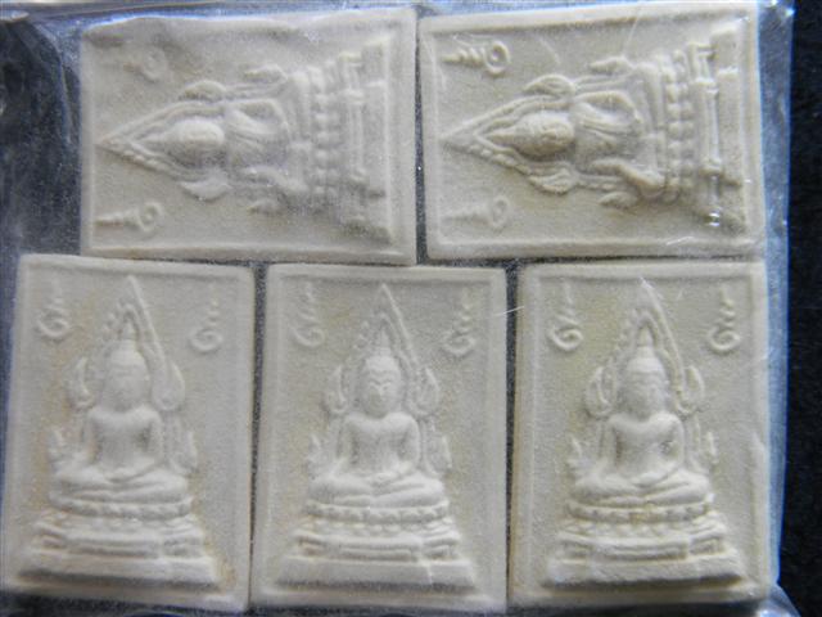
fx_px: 1662
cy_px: 308
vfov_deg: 21.0
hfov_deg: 27.8
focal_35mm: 70
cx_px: 411
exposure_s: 1/15
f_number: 4
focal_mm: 12.6
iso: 100
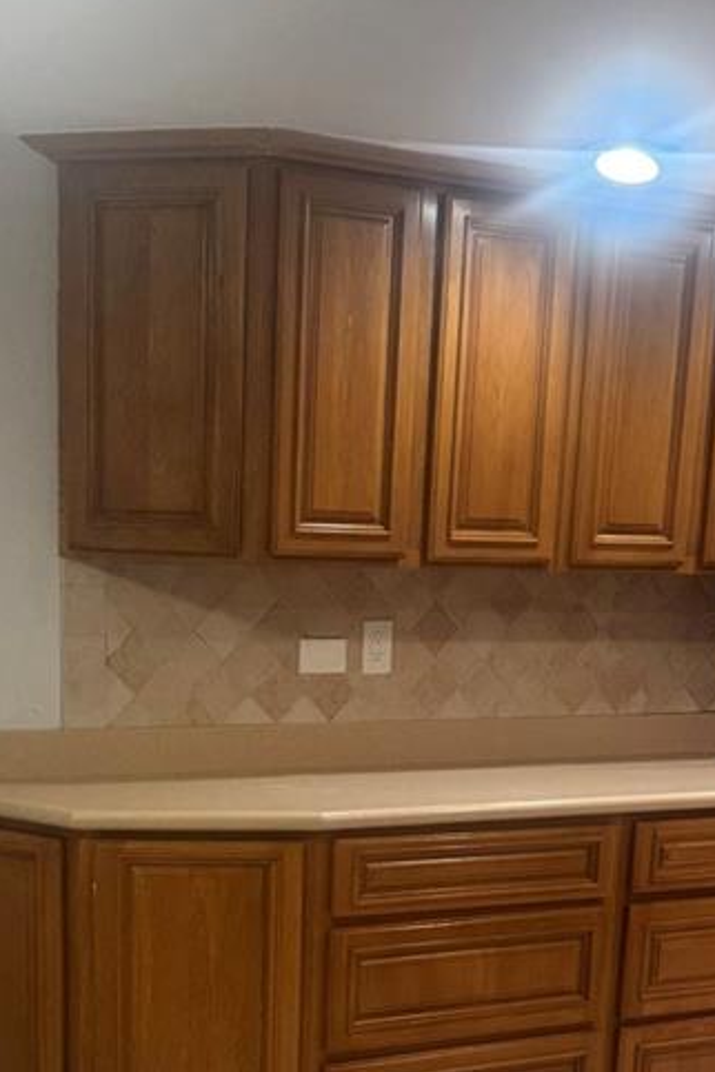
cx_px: 282
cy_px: 985
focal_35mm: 62
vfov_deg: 30.8
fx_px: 1847
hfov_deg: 21.9
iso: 160
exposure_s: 1/120
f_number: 1.78
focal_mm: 6.76
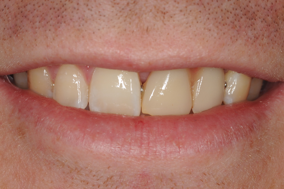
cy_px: 94
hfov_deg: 13.1
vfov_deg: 8.7
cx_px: 142
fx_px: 1241
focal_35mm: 158
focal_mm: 105
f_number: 25
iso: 200
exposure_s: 1/60
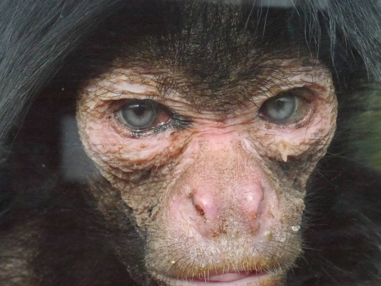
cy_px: 148
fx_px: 1134
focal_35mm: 103
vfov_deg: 14.4
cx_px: 208
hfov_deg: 19.1
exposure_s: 1/400
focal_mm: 42
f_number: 14
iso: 6400
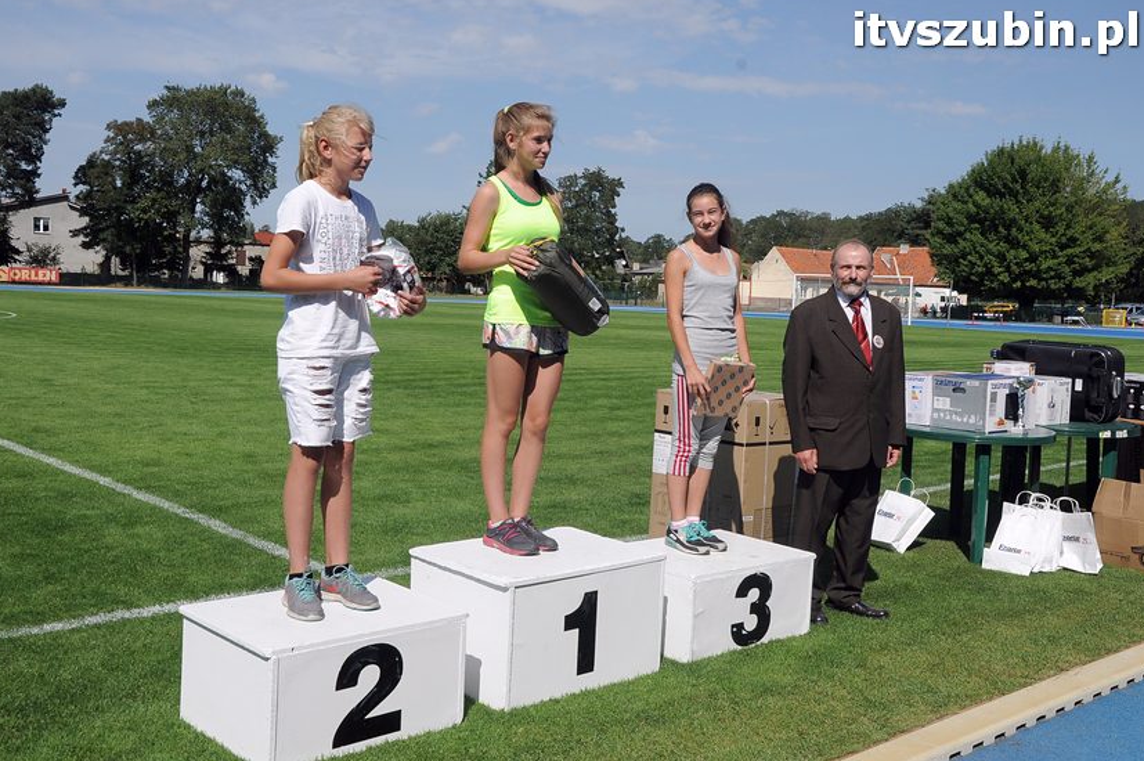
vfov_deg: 35.9
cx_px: 577
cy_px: 378
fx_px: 1175
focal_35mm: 37
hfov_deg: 51.9
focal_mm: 24
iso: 400
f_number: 13
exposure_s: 1/640
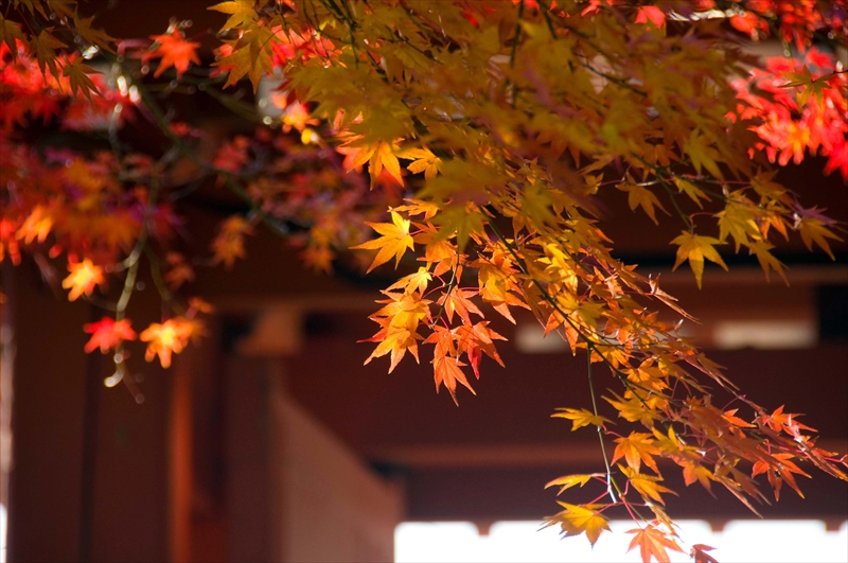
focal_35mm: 300
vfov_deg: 4.6
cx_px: 424
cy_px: 282
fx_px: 7057
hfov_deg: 6.9
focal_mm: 200
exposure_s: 1/160
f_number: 6.3
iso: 200
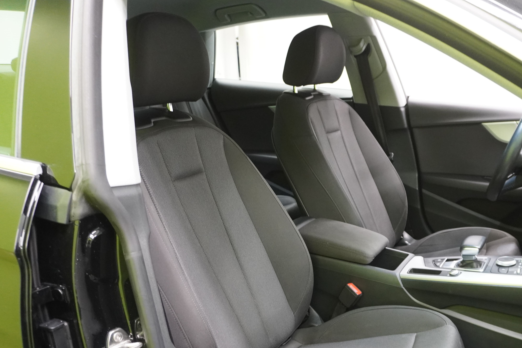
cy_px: 259
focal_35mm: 36
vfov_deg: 36.1
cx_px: 339
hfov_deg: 52.3
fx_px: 522
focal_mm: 16
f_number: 3.5
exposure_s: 1/30
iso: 2000
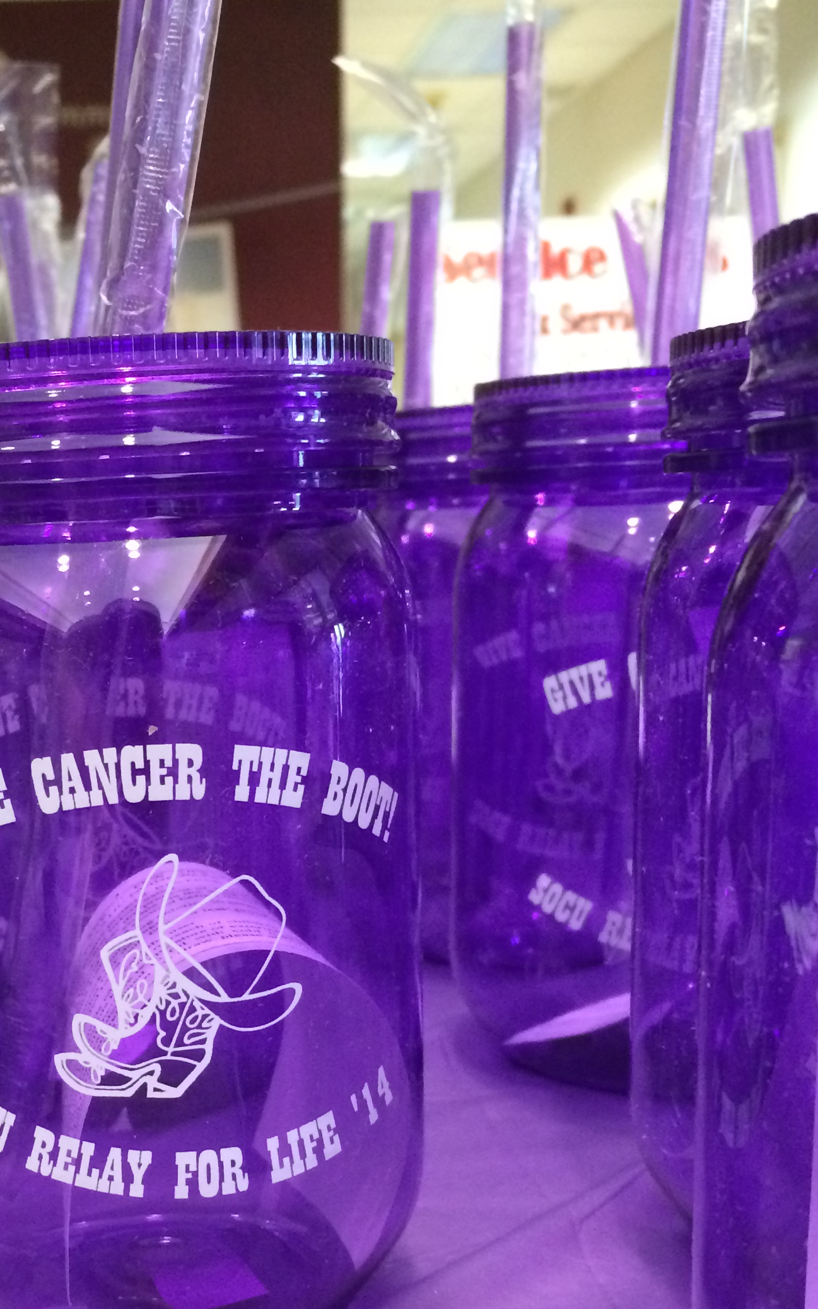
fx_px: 1784
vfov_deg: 39.6
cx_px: 114
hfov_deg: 25.2
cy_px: 919
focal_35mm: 50
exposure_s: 1/30
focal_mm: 4.12
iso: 320
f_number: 2.2
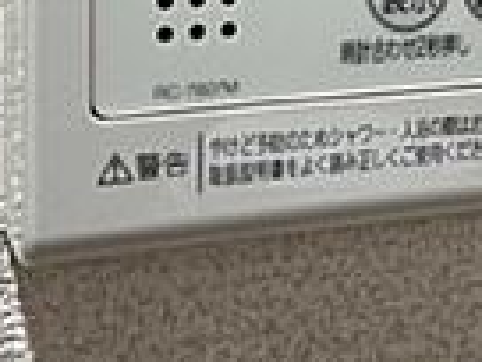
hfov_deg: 18.5
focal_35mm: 106
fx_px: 1476
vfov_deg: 13.3
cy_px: -149
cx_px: 333
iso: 250
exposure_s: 1/60
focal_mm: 6.86
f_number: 1.78
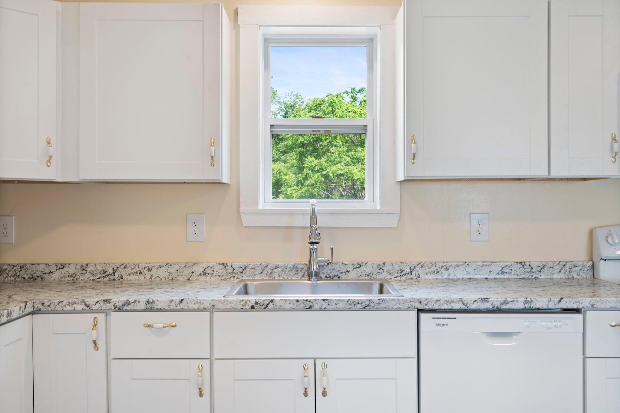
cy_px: 206
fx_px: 603
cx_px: 310
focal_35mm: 35
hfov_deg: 54.4
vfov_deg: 37.8
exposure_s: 1/1.25
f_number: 9
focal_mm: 35
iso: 50
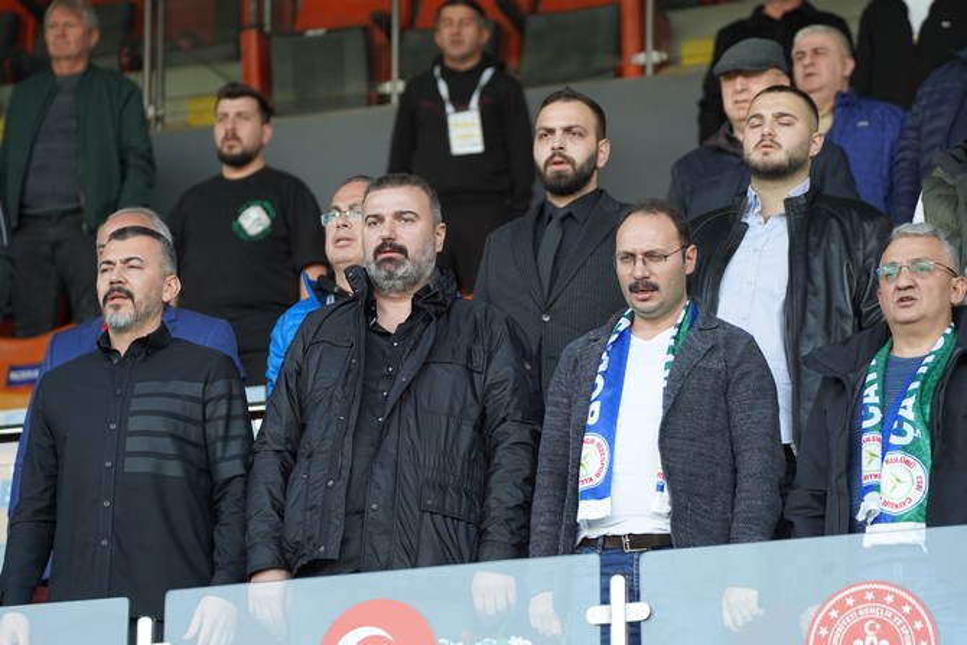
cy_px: 322
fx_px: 5615
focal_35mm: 209
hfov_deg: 9.8
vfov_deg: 6.6
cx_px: 484
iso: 1250
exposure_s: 1/250
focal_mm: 209
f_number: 5.6
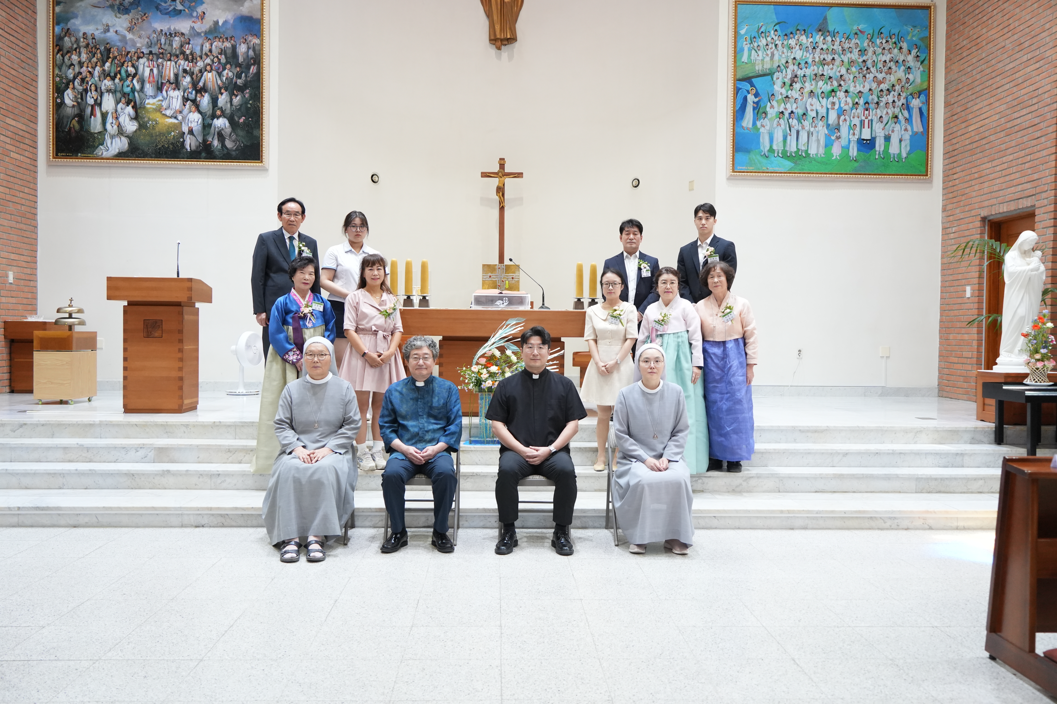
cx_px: 528
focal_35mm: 30
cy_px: 352
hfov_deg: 61.9
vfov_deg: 43.6
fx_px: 881
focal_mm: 30
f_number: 4
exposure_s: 1/200
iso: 3200
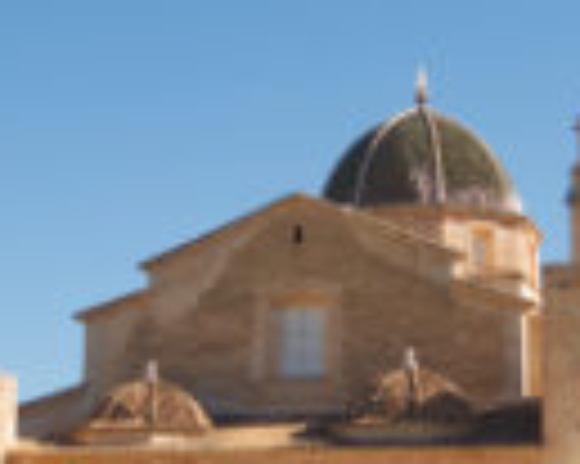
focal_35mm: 109
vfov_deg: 14.1
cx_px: 387
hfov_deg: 17.6
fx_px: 1870
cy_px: 282
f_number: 4.5
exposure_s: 1/800
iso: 200
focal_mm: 20
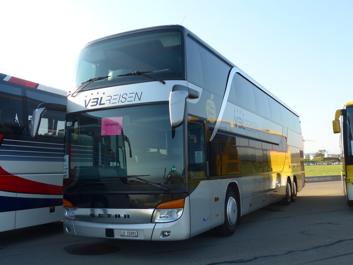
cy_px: 132
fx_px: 398
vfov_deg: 36.8
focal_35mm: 39
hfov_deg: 47.9
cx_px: 176
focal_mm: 8
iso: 80
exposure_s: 1/640
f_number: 2.8
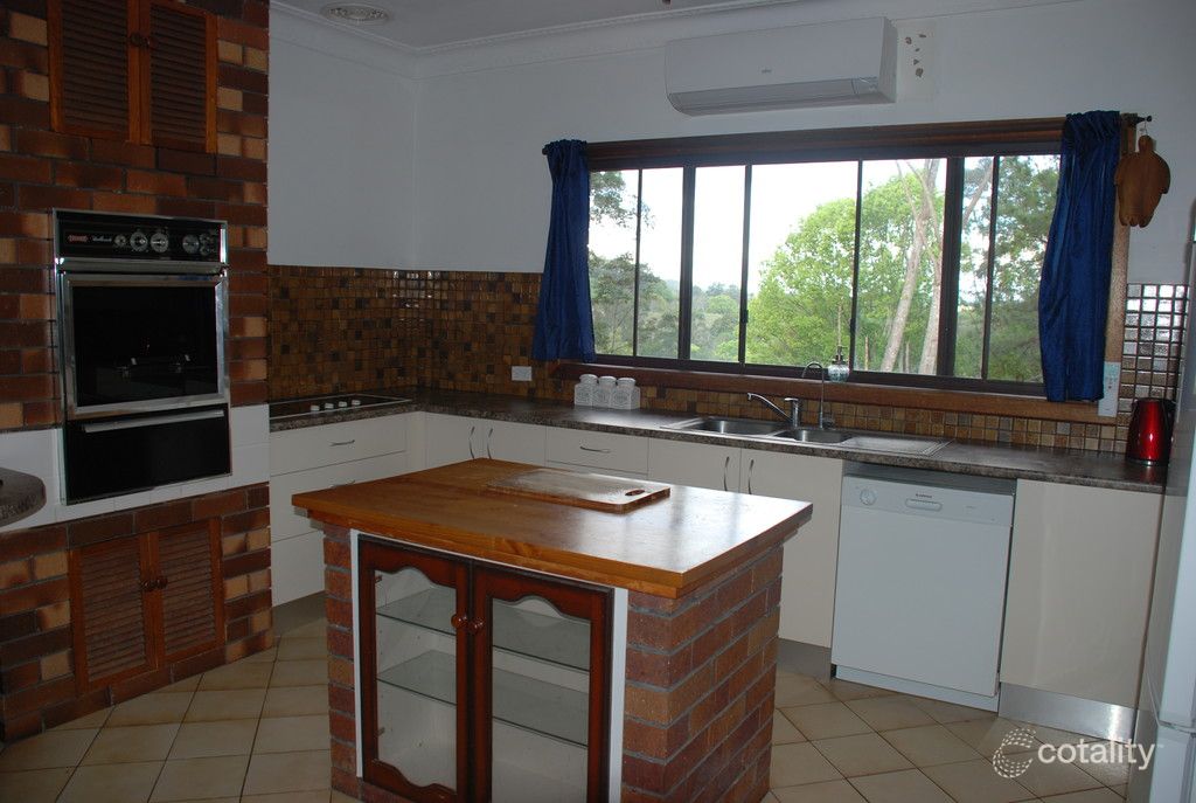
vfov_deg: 48.1
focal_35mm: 27
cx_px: 598
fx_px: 899
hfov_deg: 67.3
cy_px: 402
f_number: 3.5
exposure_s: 1/60
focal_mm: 18
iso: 200
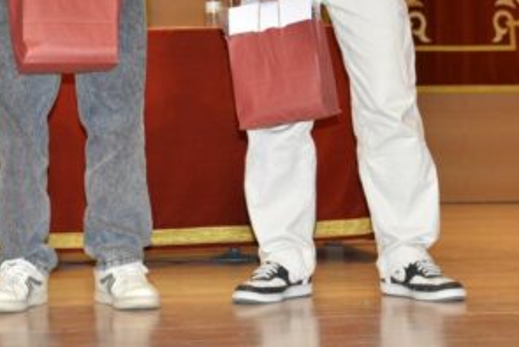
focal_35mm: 117
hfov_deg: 17.3
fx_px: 1687
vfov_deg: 11.5
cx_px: 77
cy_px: -61
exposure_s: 1/60
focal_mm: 45
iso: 800
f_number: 5
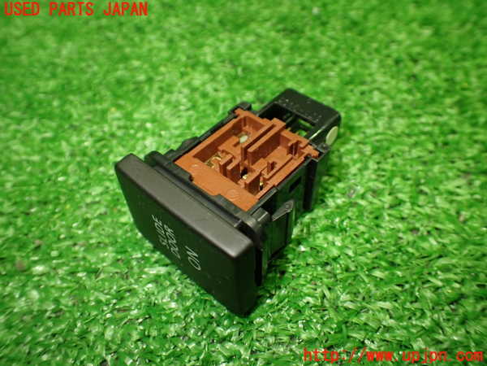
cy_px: 183
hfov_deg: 60.0
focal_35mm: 30
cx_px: 244
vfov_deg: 46.8
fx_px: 422
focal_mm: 5.4
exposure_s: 1/125
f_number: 2.3
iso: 400
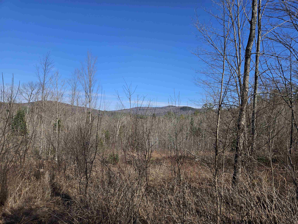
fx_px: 198
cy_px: 112
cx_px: 149
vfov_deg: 58.9
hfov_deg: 73.9
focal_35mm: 23
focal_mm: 5.4
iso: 25
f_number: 1.8
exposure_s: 1/2038
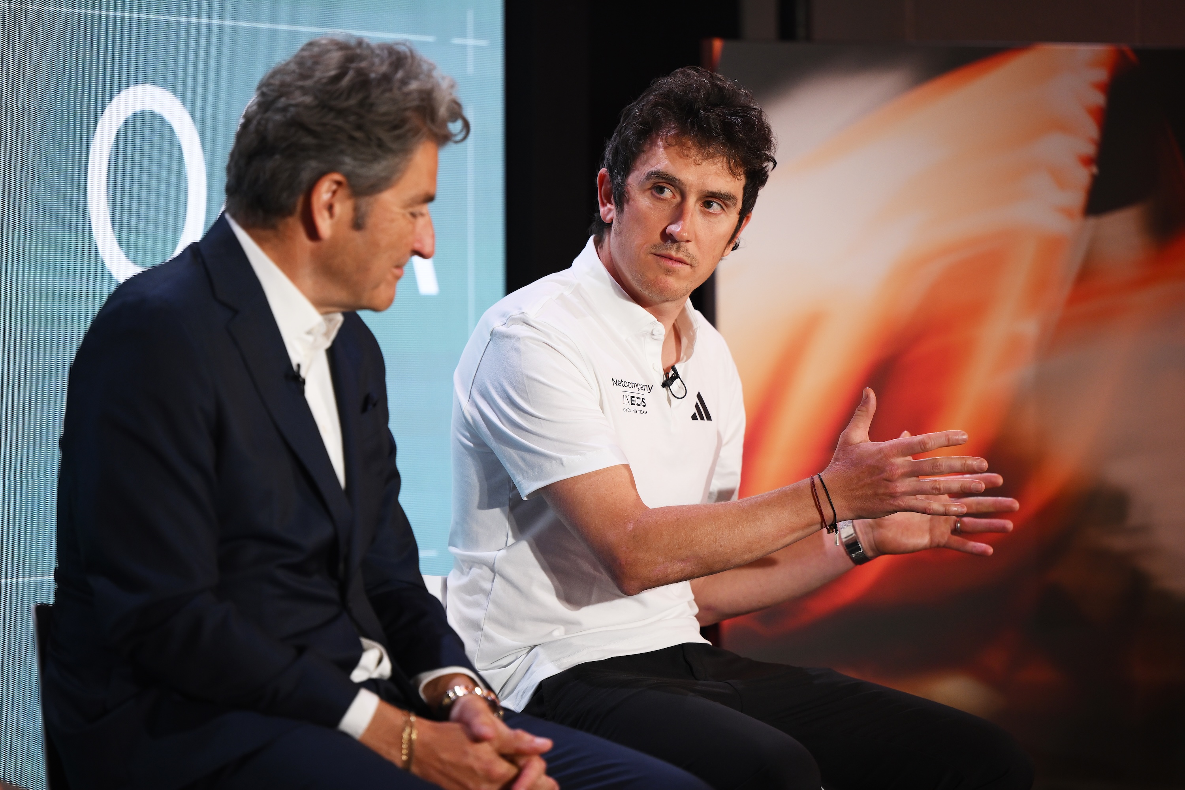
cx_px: 592
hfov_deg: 13.2
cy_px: 395
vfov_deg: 8.9
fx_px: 5102
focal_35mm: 155
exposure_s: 1/222
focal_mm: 155
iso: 800
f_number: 2.8
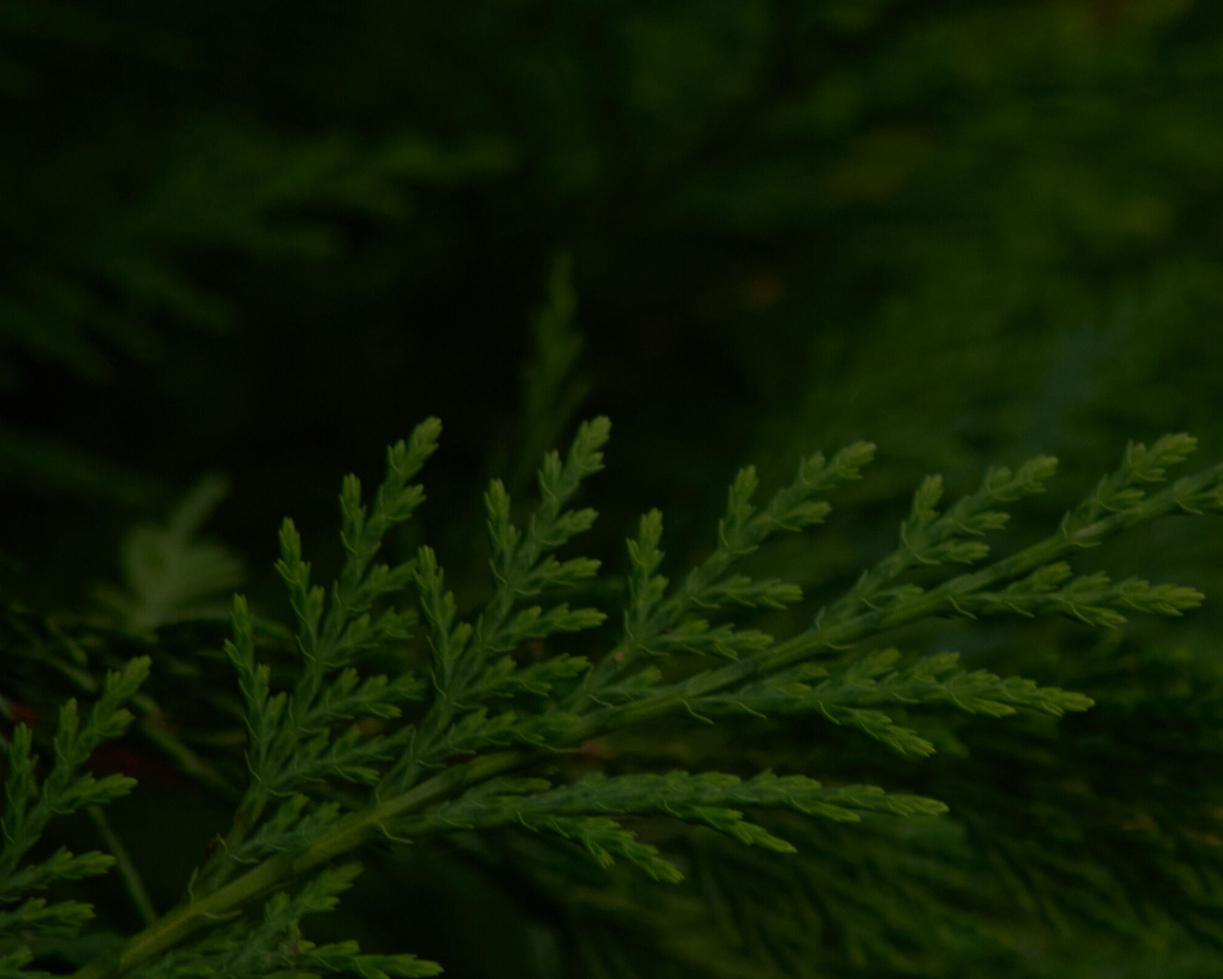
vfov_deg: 1.5
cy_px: 490
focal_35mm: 1015
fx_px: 36743
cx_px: 702
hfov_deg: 1.9
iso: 800
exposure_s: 1/800
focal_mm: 600
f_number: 11
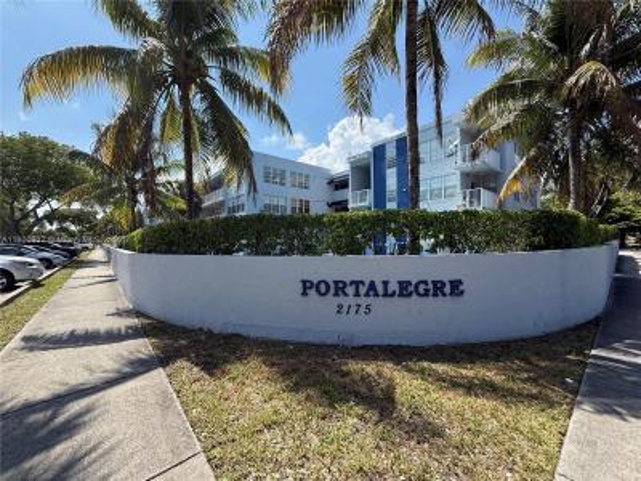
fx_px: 259
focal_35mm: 14
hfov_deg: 102.1
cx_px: 320
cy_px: 240
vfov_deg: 85.7
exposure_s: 1/1368
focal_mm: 2.22
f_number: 2.2
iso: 64
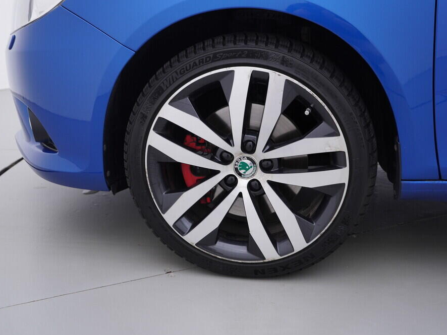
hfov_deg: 46.8
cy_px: 168
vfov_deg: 36.0
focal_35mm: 40
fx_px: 517
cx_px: 231
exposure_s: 1/60
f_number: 3.5
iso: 125
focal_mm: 24
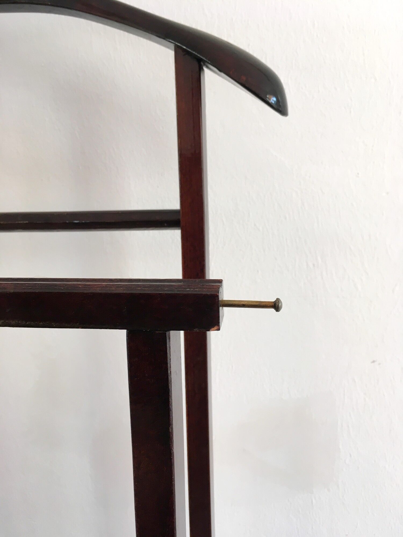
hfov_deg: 48.2
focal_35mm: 29
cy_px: 268
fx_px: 450
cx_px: 202
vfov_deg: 61.7
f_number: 2.2
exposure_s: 1/33
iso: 32
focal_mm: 4.15
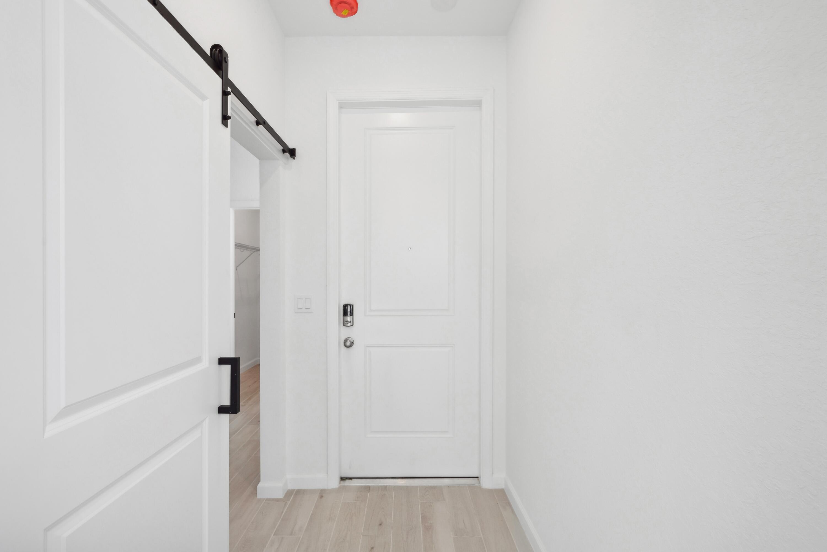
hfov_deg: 100.4
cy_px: 276
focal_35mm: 15
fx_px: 345
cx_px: 414
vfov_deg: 77.3
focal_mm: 15
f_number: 8
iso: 250
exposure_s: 1/25
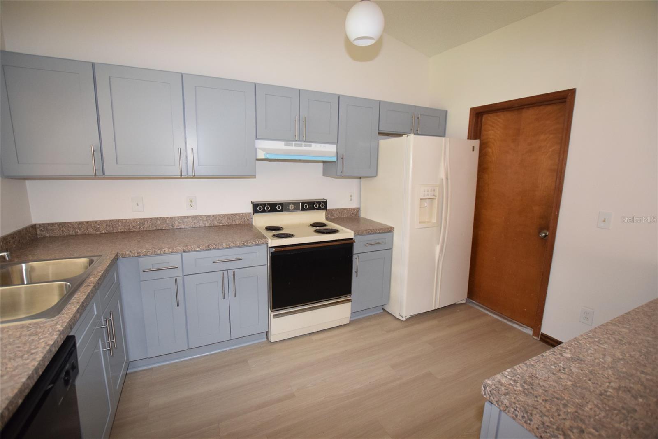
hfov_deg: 100.4
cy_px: 220
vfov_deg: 77.3
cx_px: 329
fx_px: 274
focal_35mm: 15
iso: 1800
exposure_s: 1/60
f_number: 3.5
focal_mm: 10
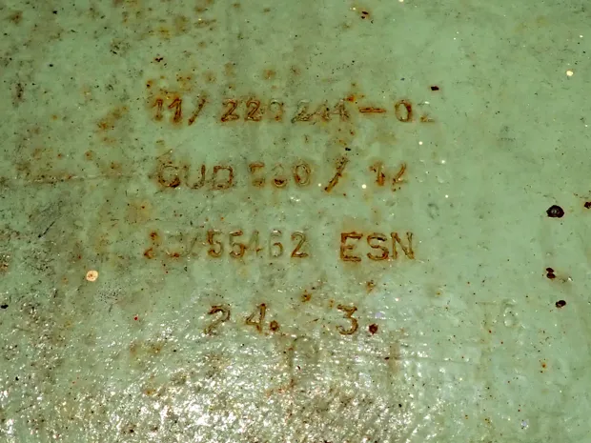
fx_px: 427
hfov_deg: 69.4
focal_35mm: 25
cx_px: 296
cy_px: 222
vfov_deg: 54.9
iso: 100
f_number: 5.6
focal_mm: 4.5
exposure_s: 1/800
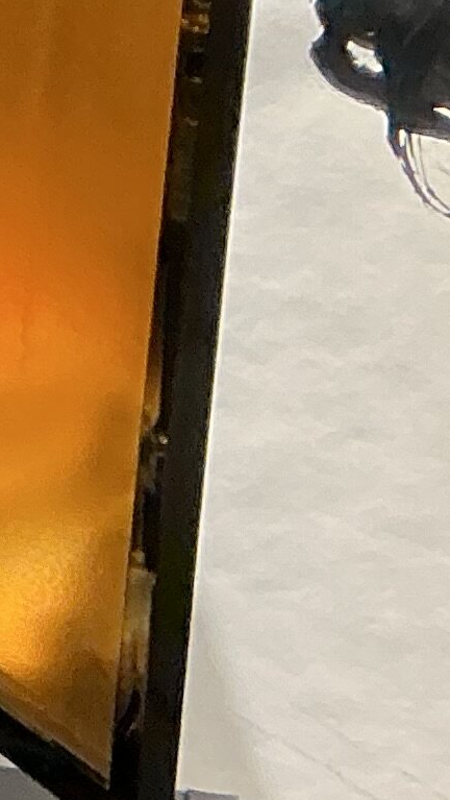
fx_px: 3518
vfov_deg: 12.9
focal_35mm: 166
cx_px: -1569
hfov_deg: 5.8
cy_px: 119
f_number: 1.8
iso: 50
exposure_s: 1/50
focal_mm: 3
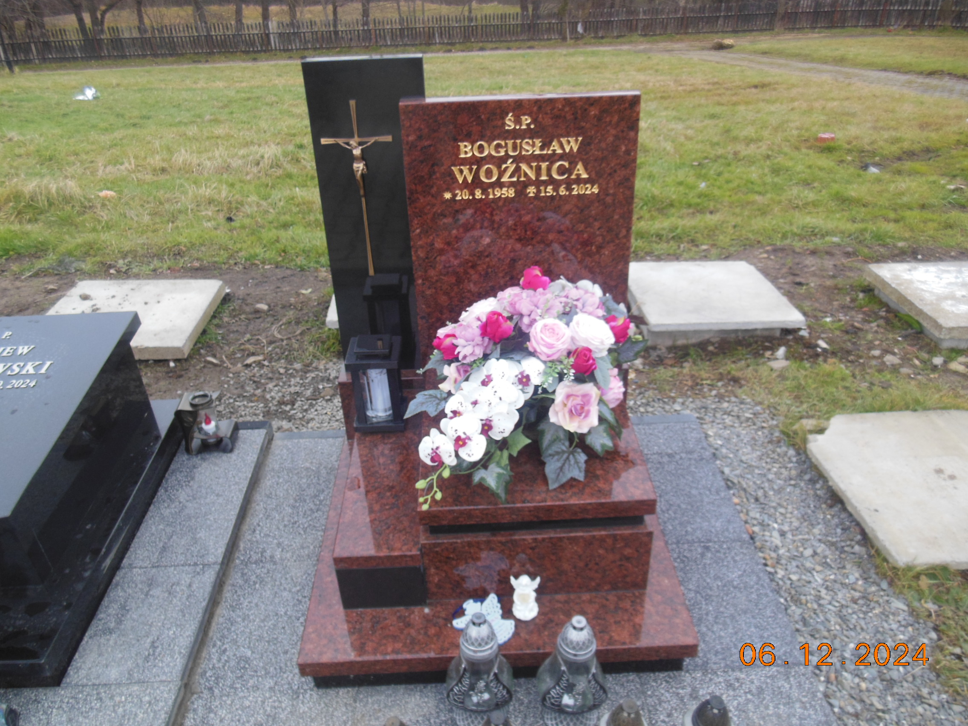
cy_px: 363
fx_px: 699
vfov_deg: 54.9
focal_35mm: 25
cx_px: 484
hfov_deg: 69.4
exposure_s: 1/50
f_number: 3.2
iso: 125
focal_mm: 4.5
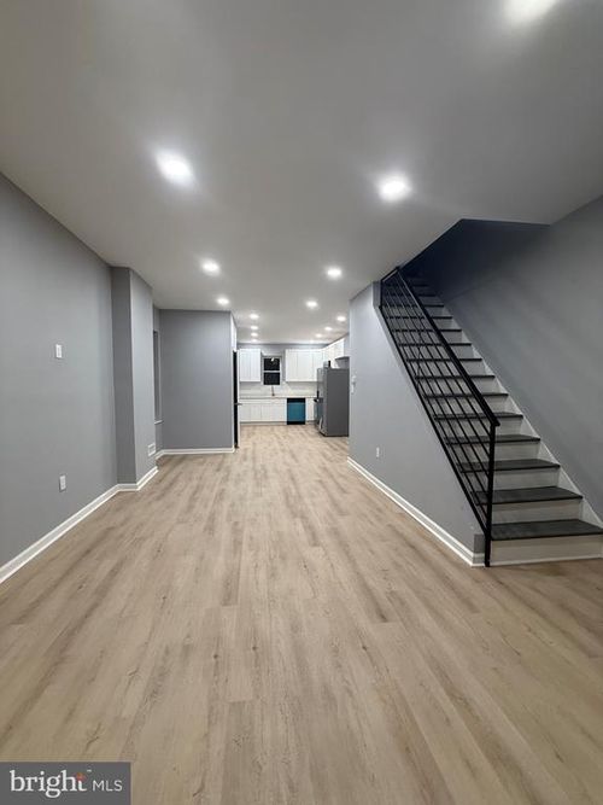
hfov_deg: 85.7
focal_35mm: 14
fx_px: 325
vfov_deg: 102.1
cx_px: 302
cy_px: 402
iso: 250
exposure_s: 1/120
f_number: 2.2
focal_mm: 2.22
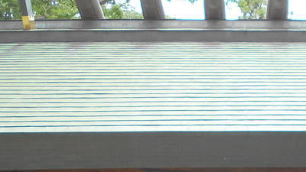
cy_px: 180
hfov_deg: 24.3
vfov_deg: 14.0
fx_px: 690
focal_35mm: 85
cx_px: 275
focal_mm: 4.6
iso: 80
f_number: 3.2
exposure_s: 1/200
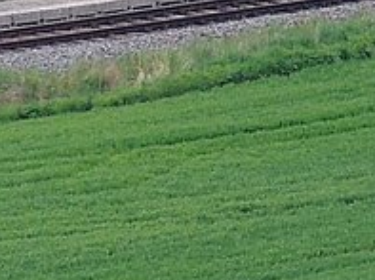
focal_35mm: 1221
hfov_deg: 1.6
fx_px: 13203
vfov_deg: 1.2
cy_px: 183
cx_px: -752
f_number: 4.6
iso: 100
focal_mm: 35.6
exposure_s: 1/160
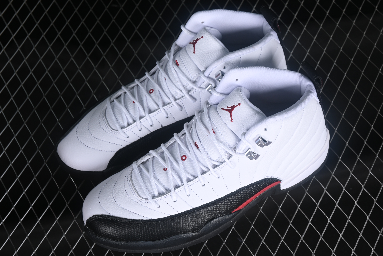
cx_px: 192
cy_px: 128
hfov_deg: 27.0
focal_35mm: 75
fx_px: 798
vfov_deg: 18.2
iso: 160
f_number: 7.1
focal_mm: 50
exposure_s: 1/100
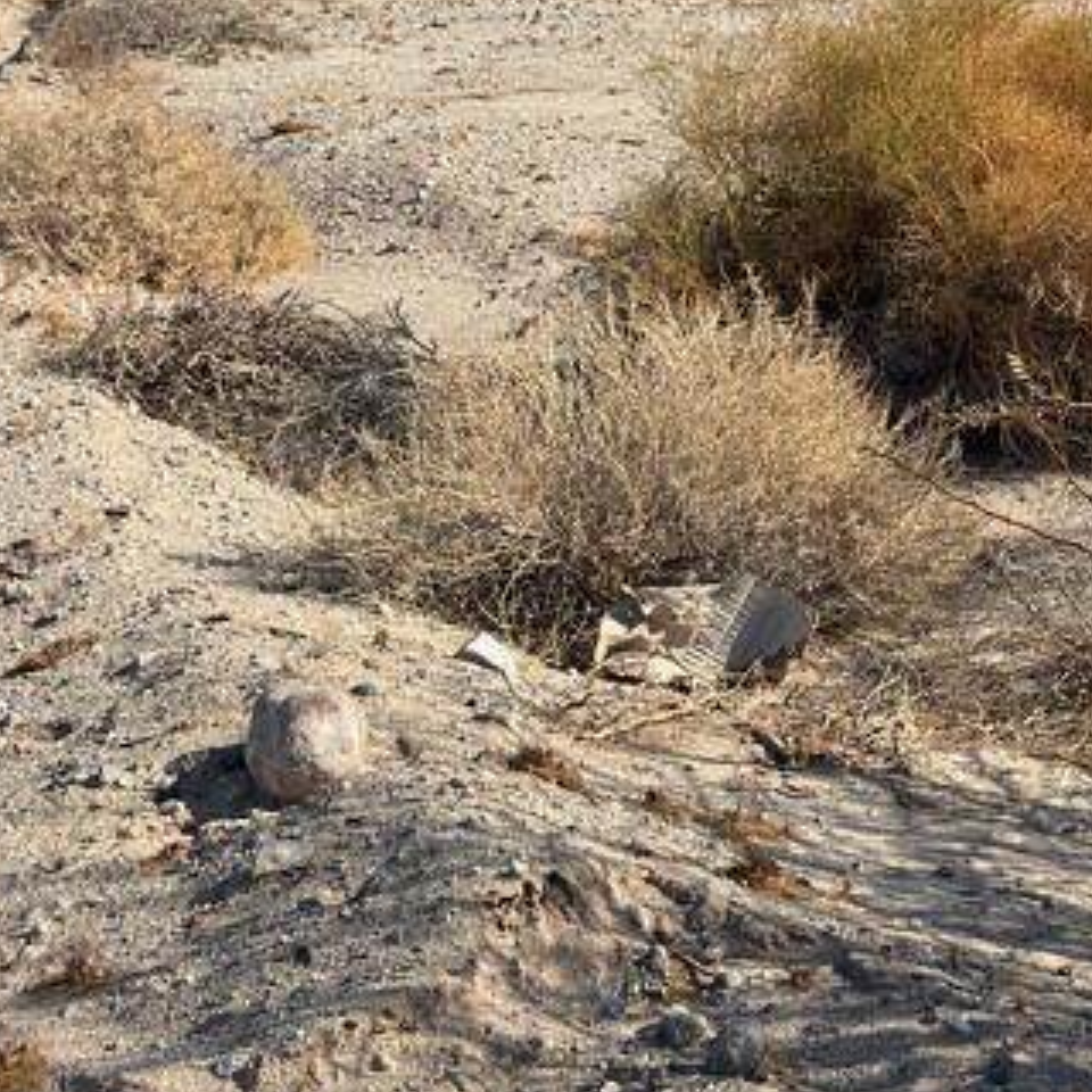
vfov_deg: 16.7
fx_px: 3533
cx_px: 1215
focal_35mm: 99
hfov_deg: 17.0
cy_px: -287
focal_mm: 6.76
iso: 100
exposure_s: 1/7937
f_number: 1.78
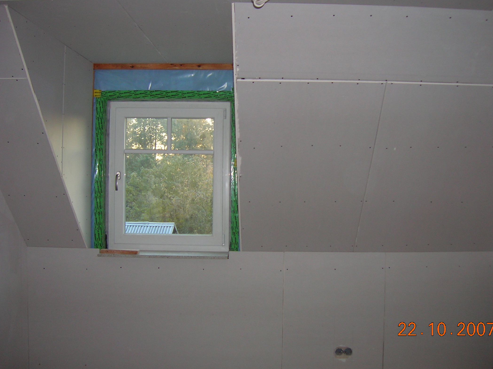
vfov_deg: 38.6
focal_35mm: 37
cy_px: 170
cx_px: 265
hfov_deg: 50.1
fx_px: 527
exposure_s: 1/60.1
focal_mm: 5.7
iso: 77
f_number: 2.9
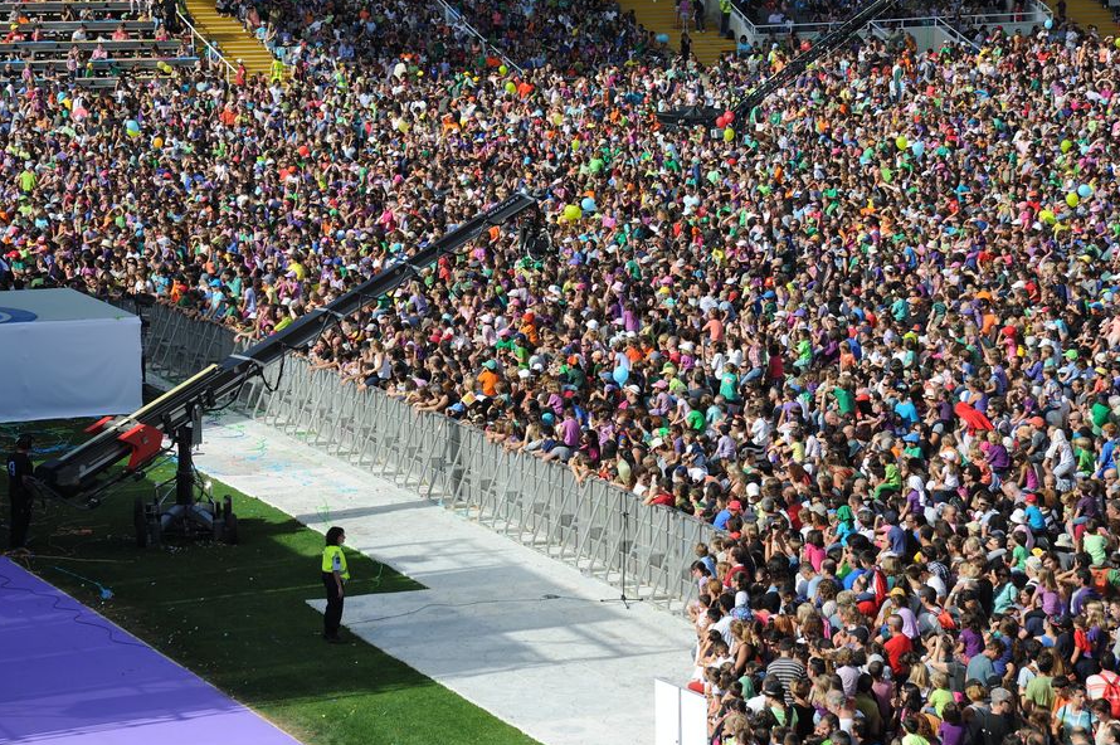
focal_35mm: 138
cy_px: 330
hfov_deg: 14.9
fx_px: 4290
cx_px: 518
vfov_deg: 9.9
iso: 160
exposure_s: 1/320
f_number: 9
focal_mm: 120
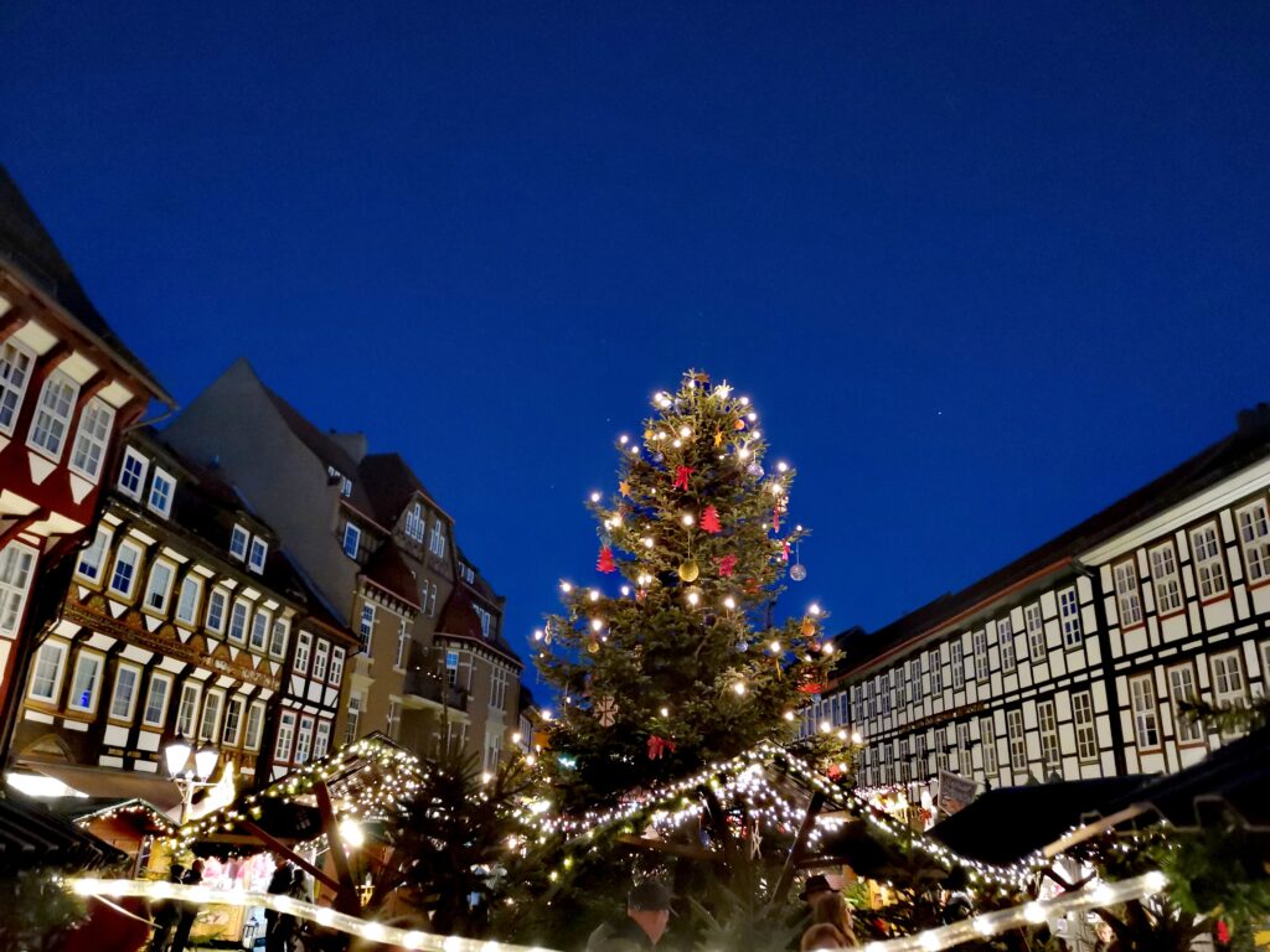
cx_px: 635
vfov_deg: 53.1
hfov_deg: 67.3
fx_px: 954
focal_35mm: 26
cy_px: 476
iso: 1250
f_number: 2.4
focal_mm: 4.75
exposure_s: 1/20
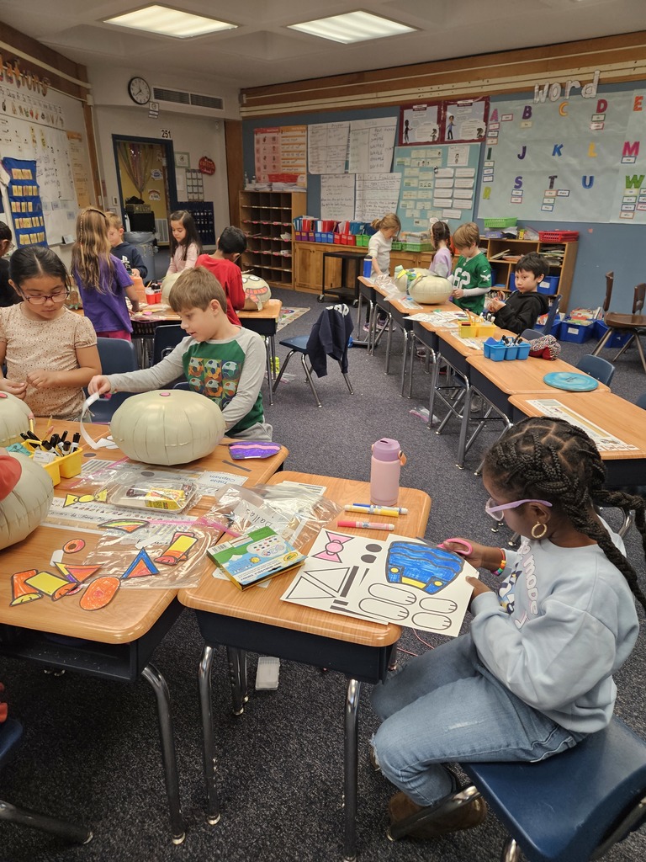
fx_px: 572
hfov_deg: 58.9
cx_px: 323
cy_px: 431
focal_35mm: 23
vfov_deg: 73.9
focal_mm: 5.4
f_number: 1.8
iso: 200
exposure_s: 1/120
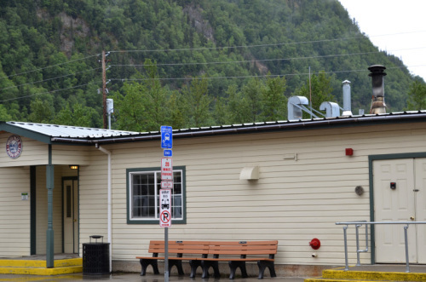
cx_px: 213
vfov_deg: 17.4
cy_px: 141
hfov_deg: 26.0
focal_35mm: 78
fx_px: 921
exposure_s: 1/200
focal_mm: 52
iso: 200
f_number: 7.1
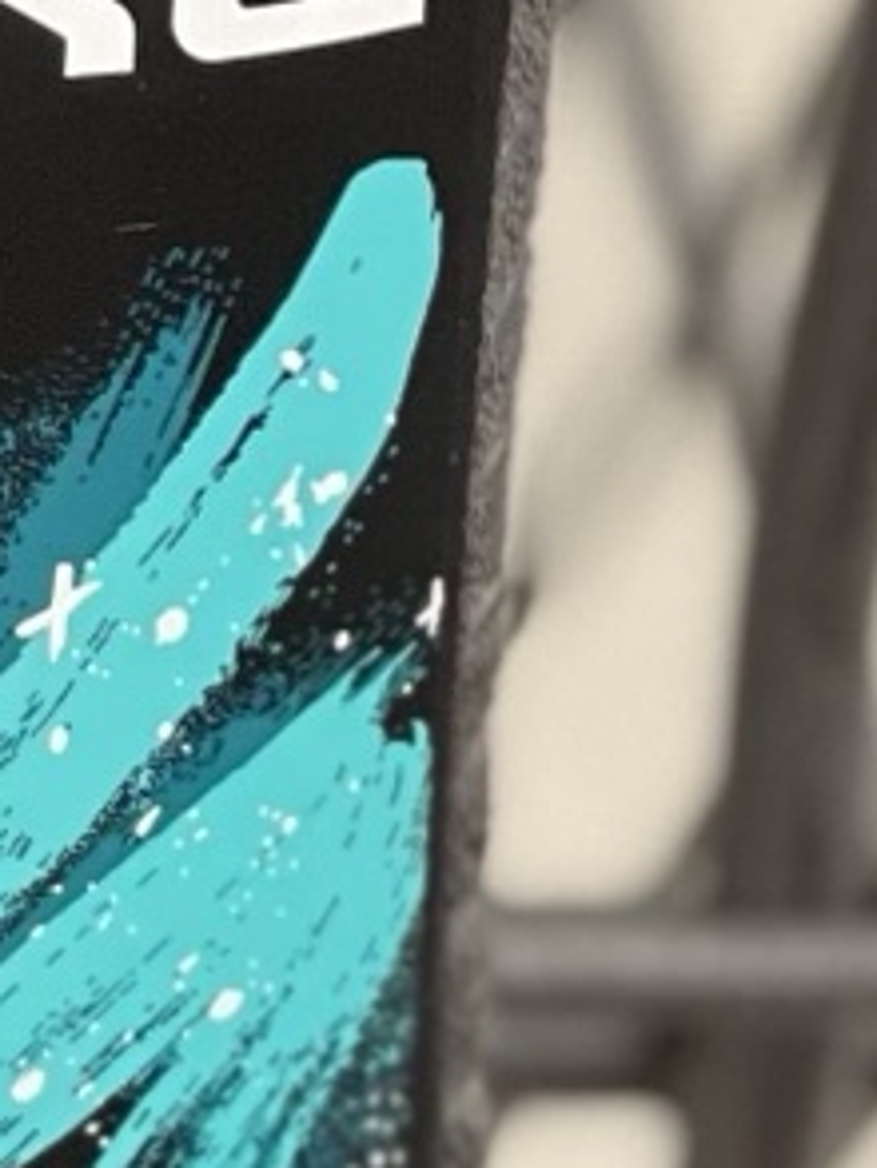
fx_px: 11983
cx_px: -1969
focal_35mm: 355
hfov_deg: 4.0
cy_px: -175
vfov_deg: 5.6
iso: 160
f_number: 2
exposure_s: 1/60
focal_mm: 6
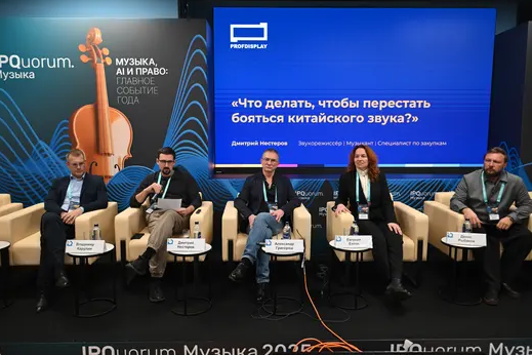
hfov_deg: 67.4
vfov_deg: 47.9
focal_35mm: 27
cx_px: 259
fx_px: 399
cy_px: 176
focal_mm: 20
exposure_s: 1/200
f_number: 2
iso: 800
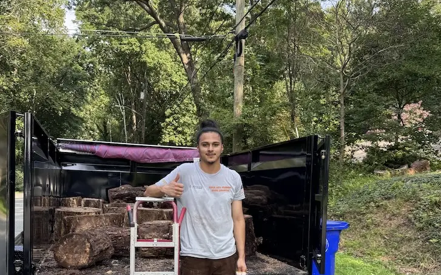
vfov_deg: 35.4
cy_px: 207
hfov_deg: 55.3
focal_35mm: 35
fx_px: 421
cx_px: 218
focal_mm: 6.8
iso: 80
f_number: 1.8
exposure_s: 1/394
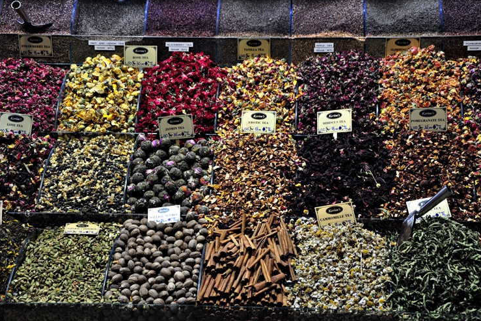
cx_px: 241
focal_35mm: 73
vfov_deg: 18.7
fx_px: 975
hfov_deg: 27.7
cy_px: 161
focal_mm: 48
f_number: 4.8
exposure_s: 1/100
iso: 640
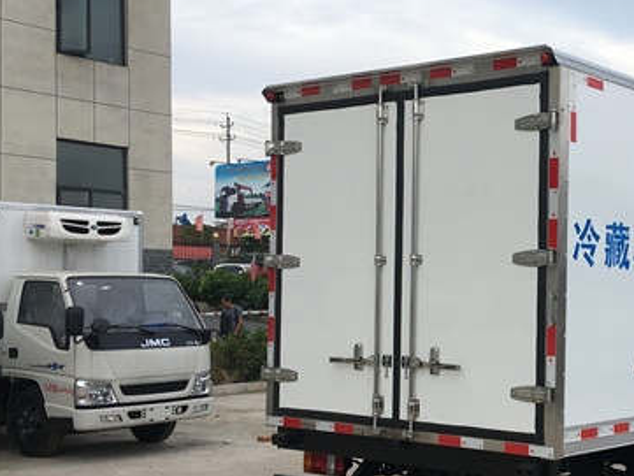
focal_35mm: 57
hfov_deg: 32.4
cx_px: 548
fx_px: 1044
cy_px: 299
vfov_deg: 25.6
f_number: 2.2
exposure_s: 1/509
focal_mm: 4.15
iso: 25
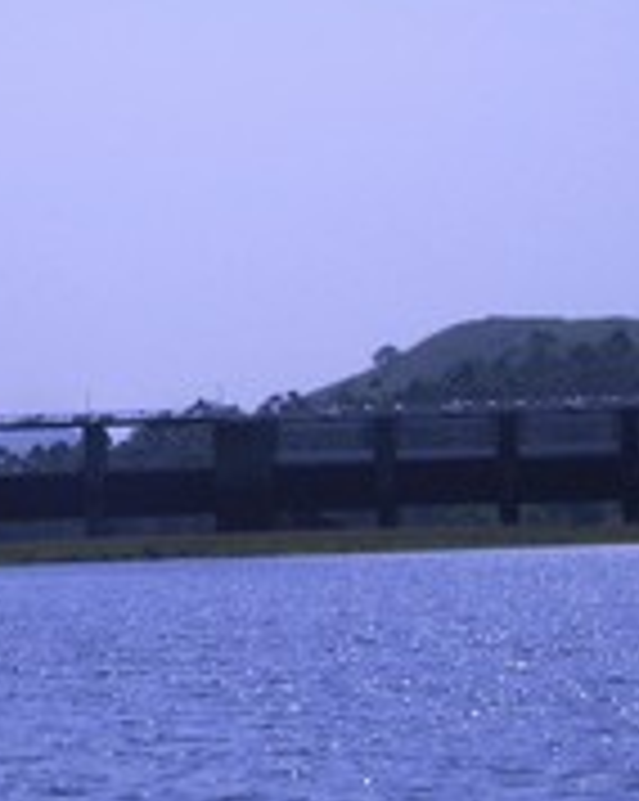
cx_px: 63
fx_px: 4641
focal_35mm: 196
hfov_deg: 7.9
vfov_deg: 9.9
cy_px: 439
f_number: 7.9
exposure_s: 1/638
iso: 50
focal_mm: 15.7
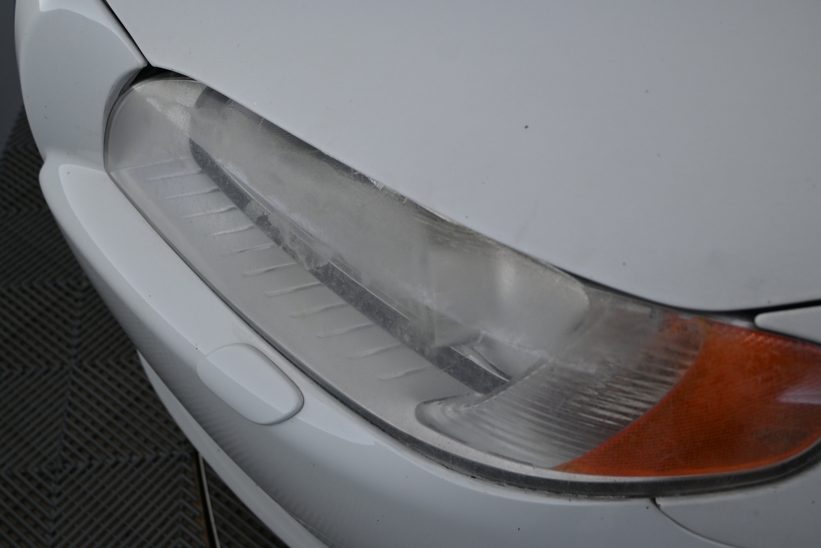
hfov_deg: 51.3
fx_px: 855
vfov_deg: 35.5
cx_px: 410
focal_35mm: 38
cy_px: 274
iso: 180
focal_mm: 25
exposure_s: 1/25
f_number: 4.2
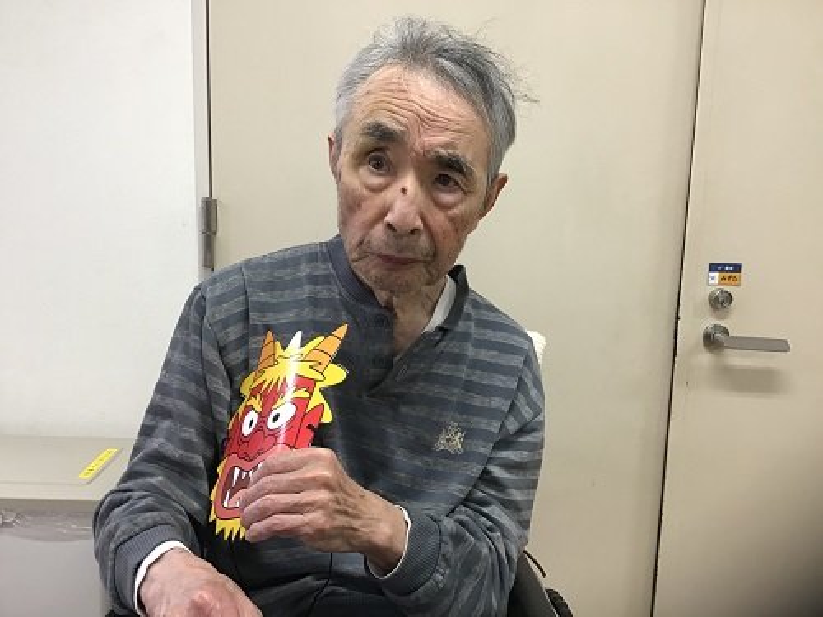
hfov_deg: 58.4
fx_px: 737
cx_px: 412
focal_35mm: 31
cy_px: 308
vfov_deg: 45.4
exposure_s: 1/30
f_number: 2.4
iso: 64
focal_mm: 3.3
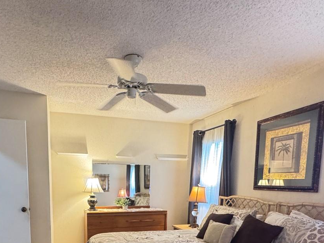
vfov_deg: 46.8
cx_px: 139
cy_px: 214
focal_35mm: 27
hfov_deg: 65.0
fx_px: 253
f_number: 2.2
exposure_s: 1/60
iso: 640
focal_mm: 2.22
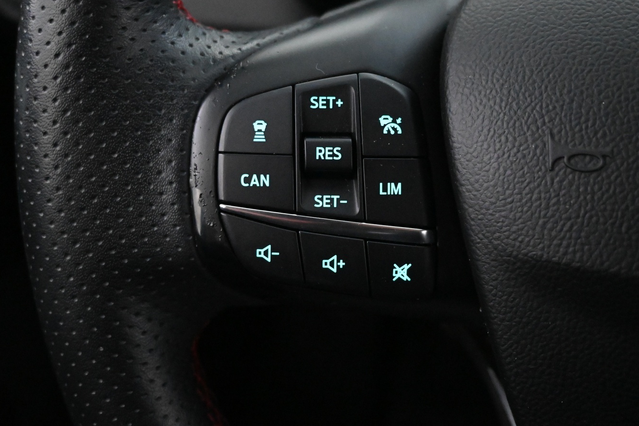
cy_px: 182
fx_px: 710
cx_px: 331
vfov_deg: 33.3
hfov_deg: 48.5
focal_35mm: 40
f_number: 4
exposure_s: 1/40
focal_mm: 22
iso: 8000
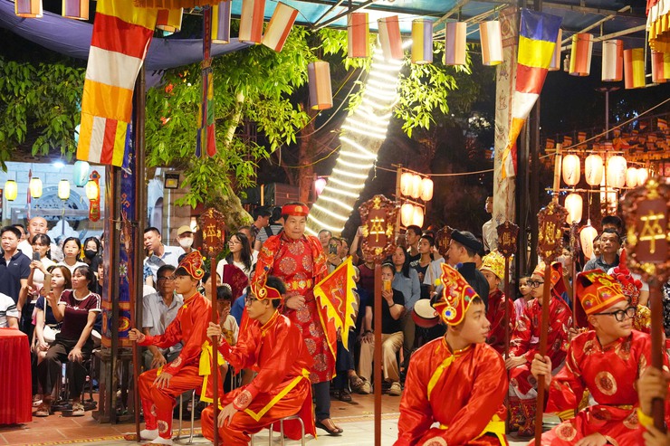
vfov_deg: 25.0
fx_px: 1005
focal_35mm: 54
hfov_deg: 36.9
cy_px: 223
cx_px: 335
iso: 6400
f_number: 4
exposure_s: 1/160
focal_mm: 54
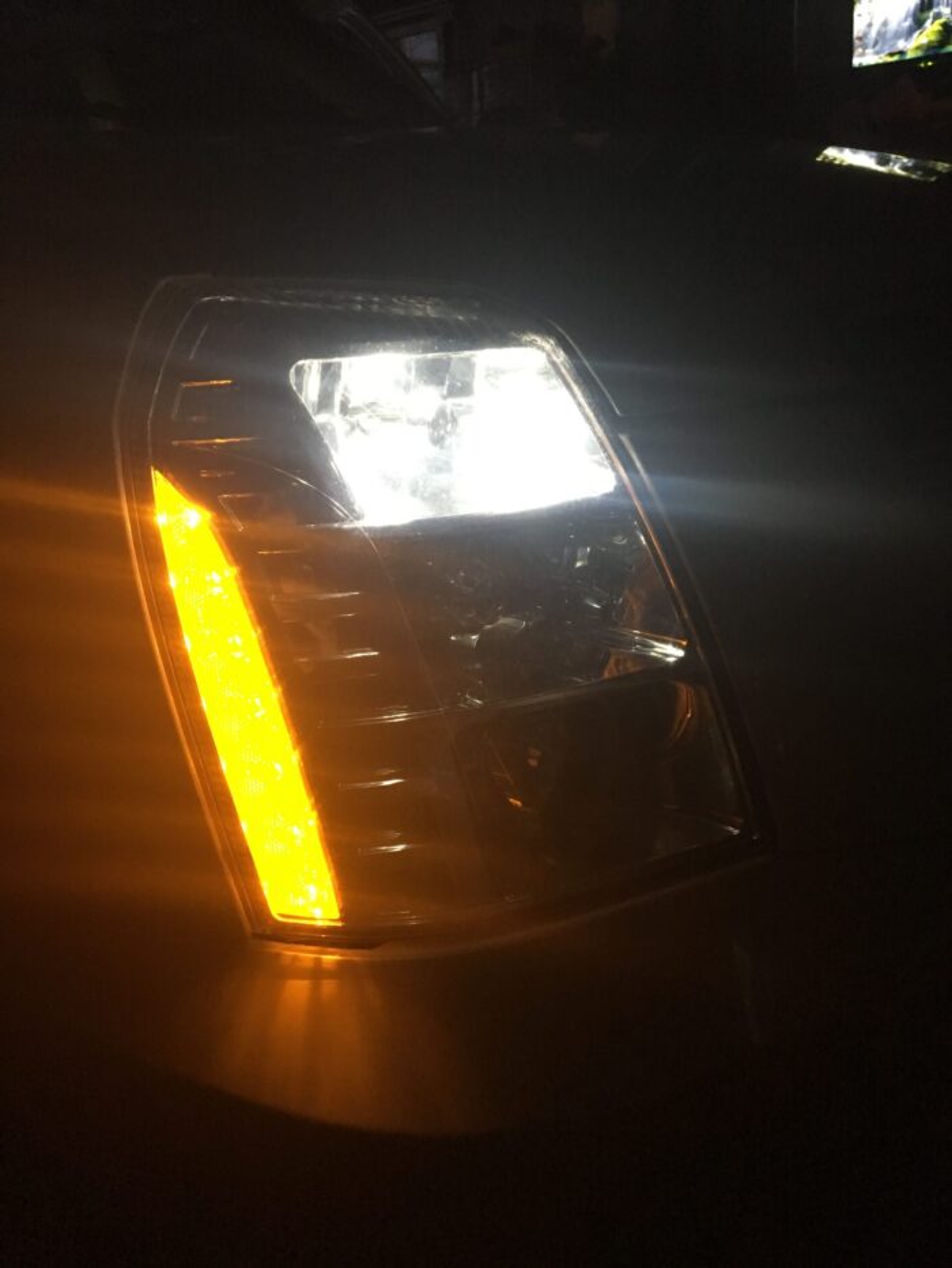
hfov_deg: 48.2
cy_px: 634
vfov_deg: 61.7
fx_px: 1063
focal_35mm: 29
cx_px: 476
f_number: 2.2
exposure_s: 1/30
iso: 200
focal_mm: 4.15
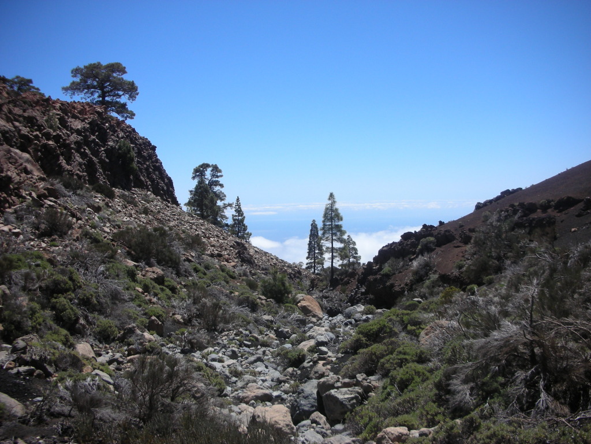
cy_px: 222
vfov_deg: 40.7
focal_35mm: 35
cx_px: 296
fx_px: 598
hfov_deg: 52.6
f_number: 8.5
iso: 50
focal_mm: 5.8
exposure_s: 1/130
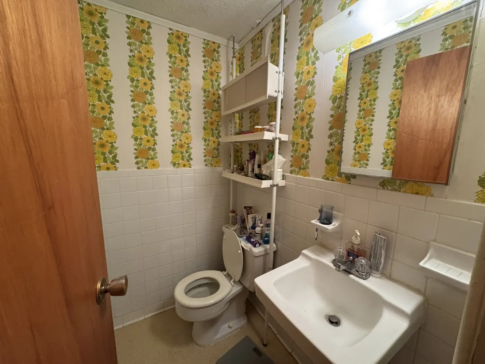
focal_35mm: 14
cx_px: 242
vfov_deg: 85.7
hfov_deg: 102.1
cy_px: 182
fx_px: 196
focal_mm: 2.22
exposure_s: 1/60
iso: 500
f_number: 2.2
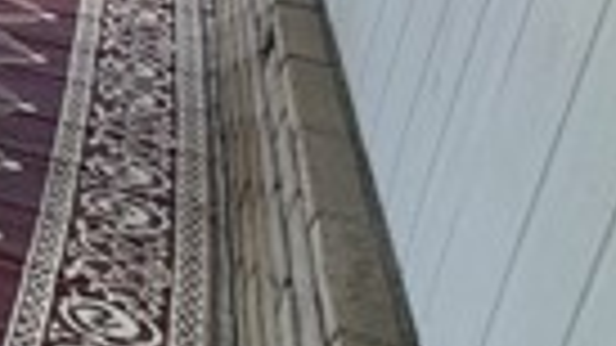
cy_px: -157
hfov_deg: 17.0
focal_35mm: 71
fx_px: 1159
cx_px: -733
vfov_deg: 15.7
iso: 40
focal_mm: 2.22
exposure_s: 1/342
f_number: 2.2
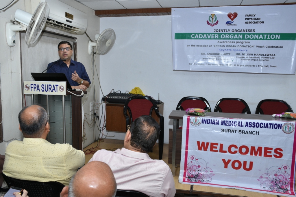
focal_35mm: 33
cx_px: 148
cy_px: 98
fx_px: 271
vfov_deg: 40.0
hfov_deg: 57.2
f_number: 5.6
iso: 800
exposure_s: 1/100
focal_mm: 22
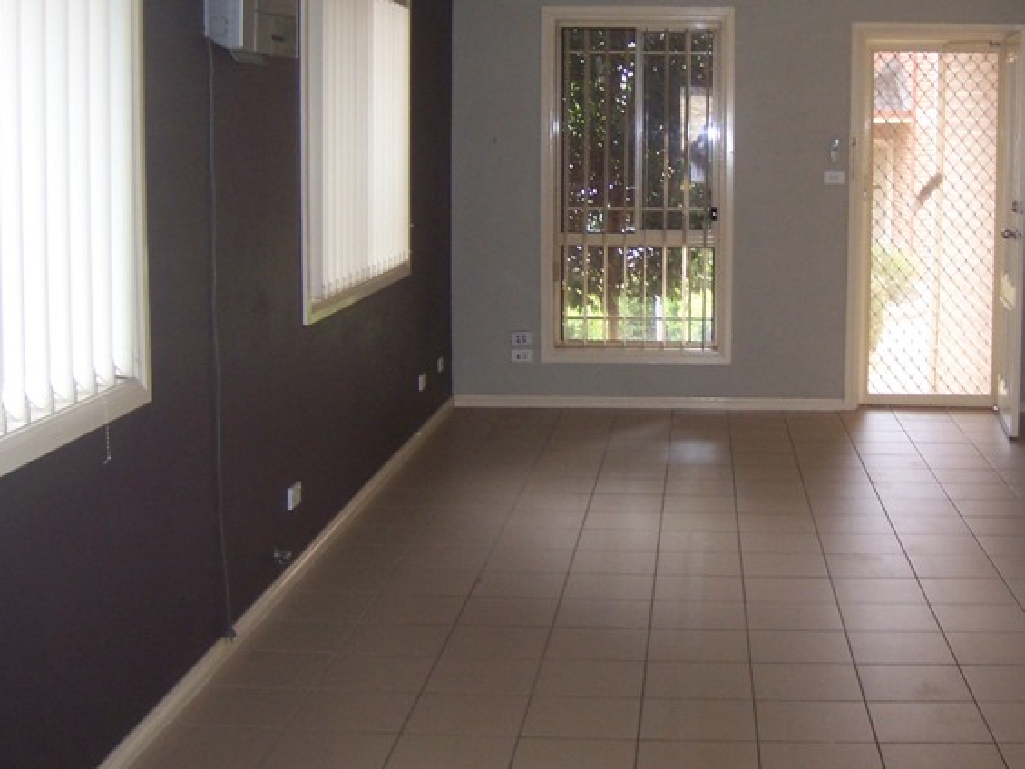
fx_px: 1510
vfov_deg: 28.3
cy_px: 239
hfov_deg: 37.2
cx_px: 664
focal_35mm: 51
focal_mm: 6.2
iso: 125
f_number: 2.8
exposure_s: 1/60
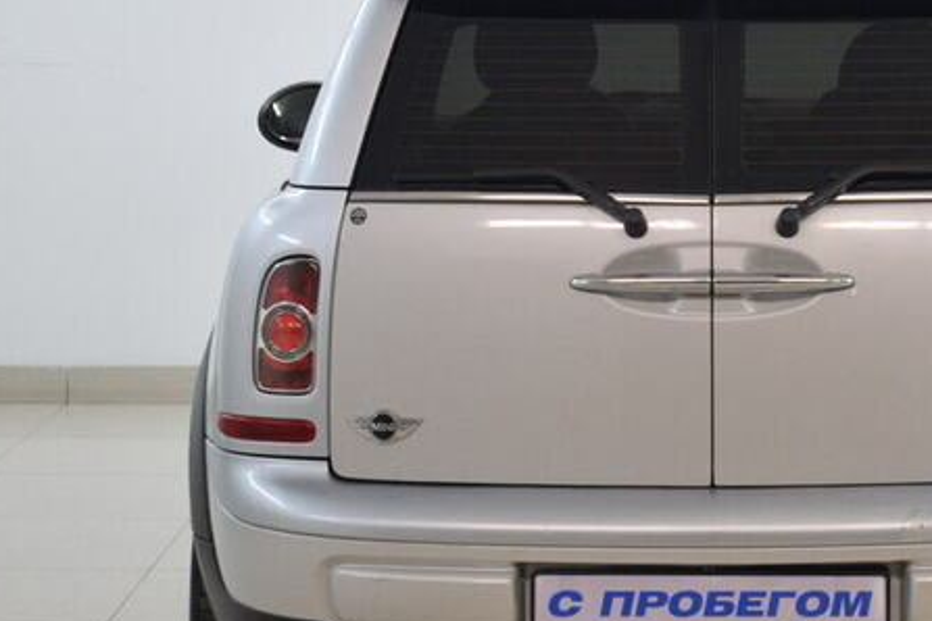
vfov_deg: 9.9
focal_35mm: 139
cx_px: 711
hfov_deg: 14.7
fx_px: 3598
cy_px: 292
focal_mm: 46
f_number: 5.3
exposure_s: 1/100
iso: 1000
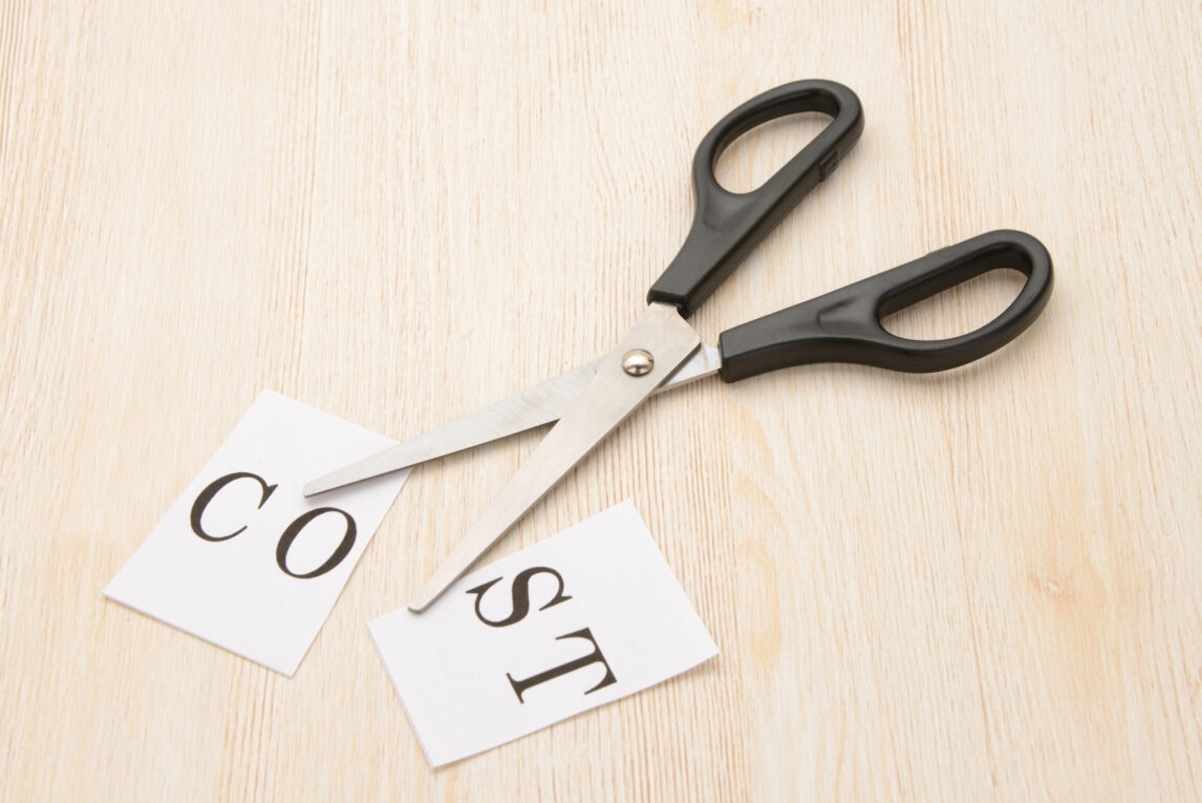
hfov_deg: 22.6
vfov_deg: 15.2
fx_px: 3006
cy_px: 402
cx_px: 601
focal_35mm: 90
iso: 160
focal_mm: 90
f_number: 18
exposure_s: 1/60
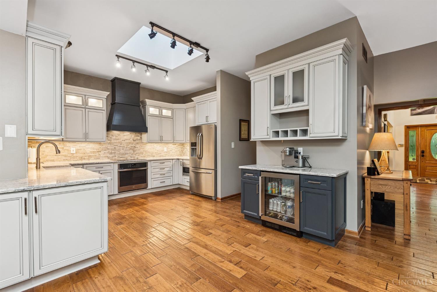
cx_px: 218
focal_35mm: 16
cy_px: 146
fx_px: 194
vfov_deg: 73.7
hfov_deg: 96.7
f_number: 5.6
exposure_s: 1/100
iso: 800
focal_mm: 16
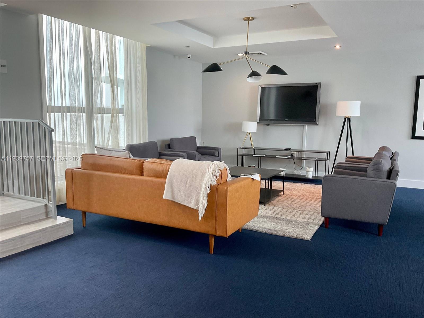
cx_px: 212
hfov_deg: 61.7
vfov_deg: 48.2
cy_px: 159
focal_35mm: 29
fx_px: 355
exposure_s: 1/60
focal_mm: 3
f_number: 1.8
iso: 64
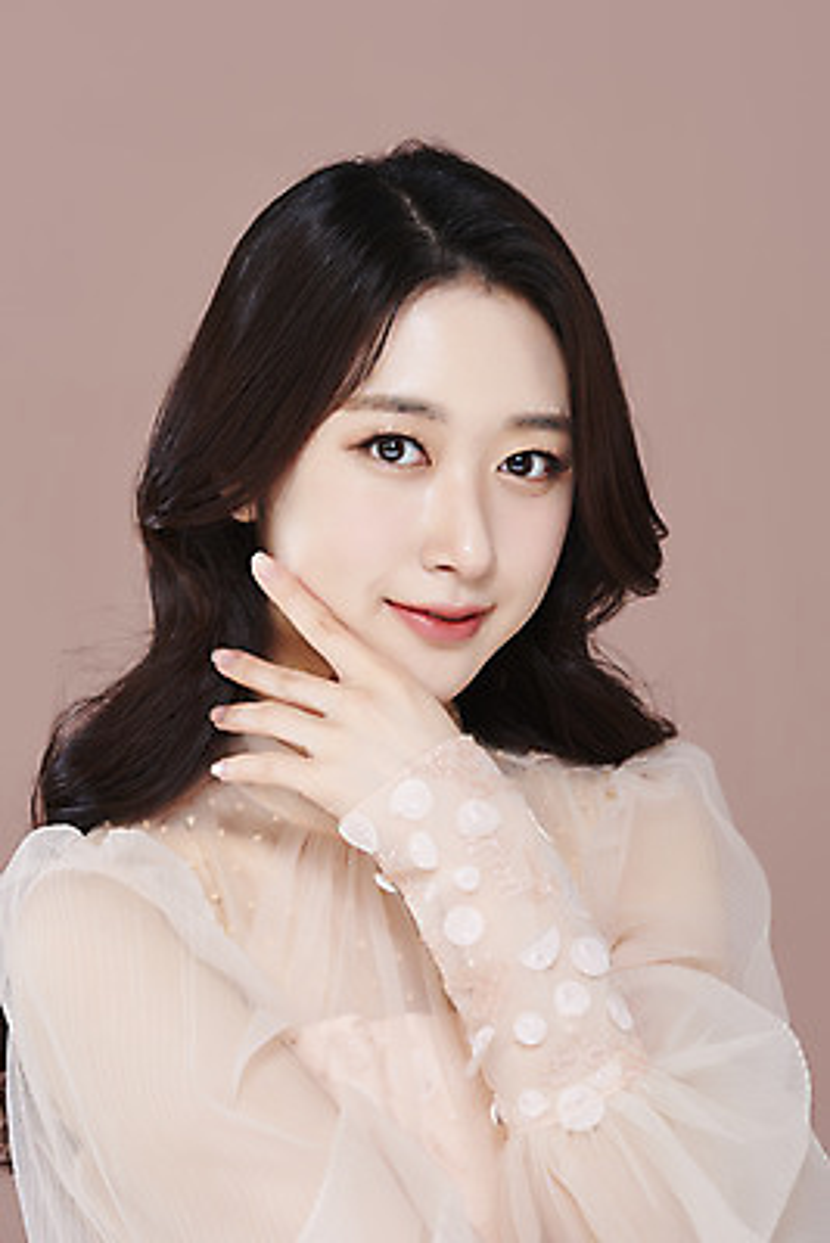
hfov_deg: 13.1
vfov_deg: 19.4
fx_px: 3628
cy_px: 622
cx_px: 415
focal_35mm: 105
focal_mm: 105
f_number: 11
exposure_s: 1/125
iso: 64
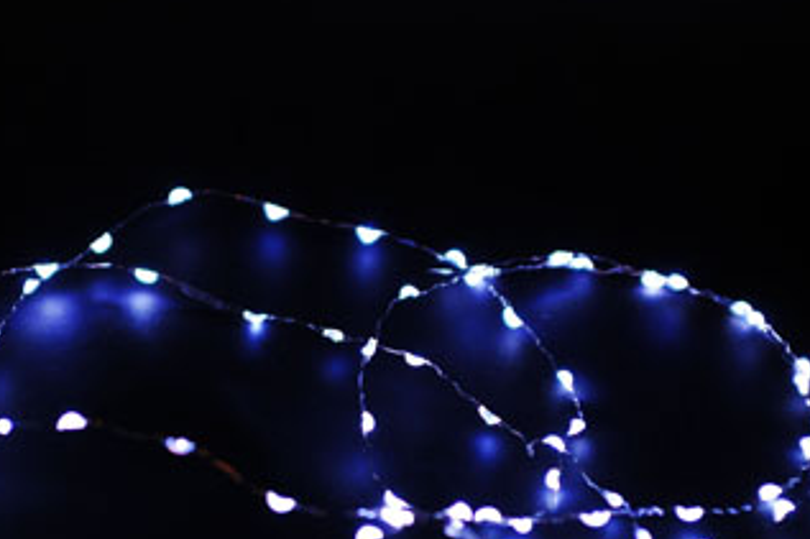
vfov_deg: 8.3
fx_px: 3733
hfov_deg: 12.4
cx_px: 317
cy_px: 349
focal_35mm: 166
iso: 100
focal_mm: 70
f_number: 3.5
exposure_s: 1/25
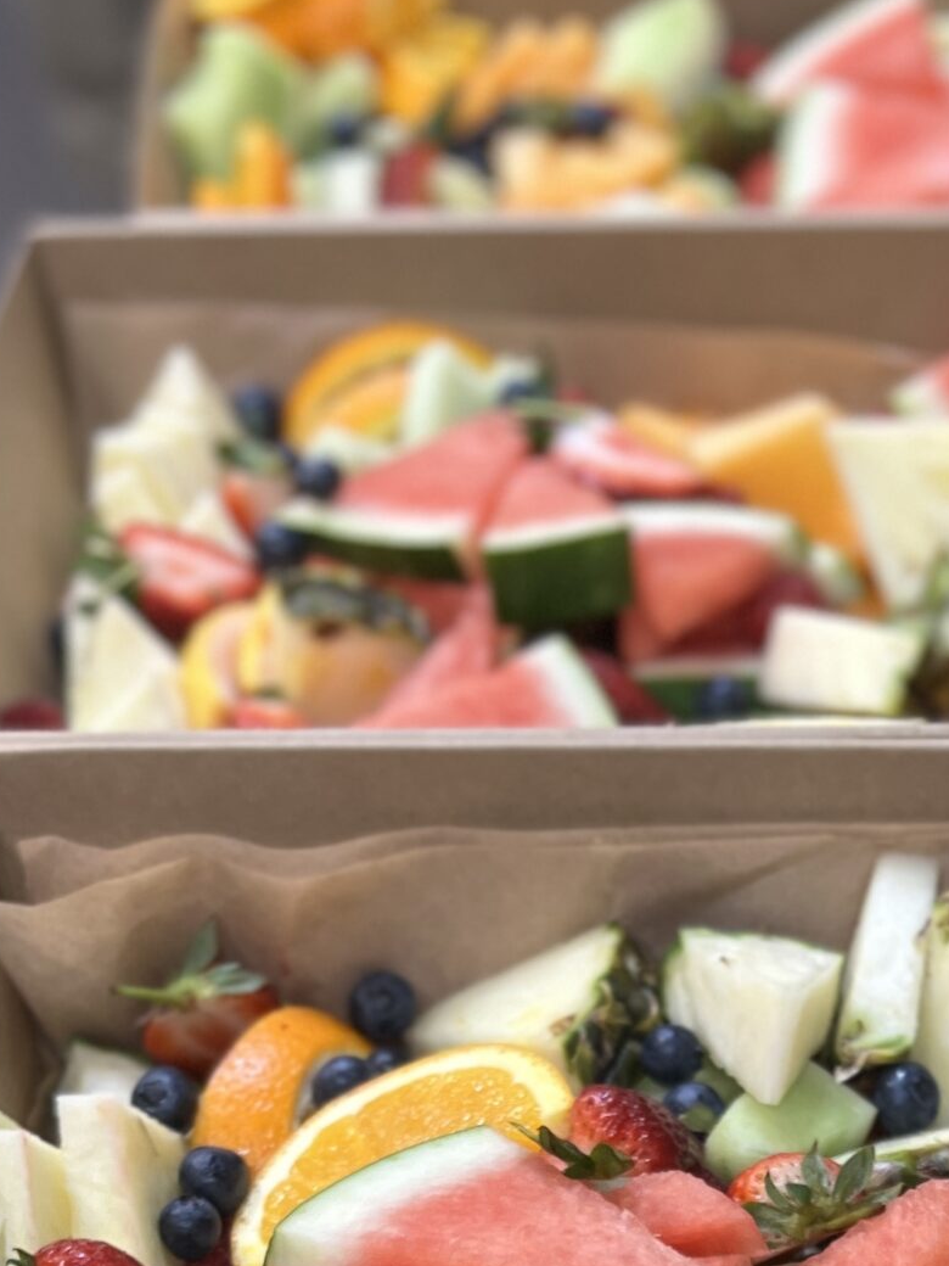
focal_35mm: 64
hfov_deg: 22.3
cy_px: 1525
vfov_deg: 26.8
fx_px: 2339
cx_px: 897
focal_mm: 5.7
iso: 100
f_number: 1.5
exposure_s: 1/50
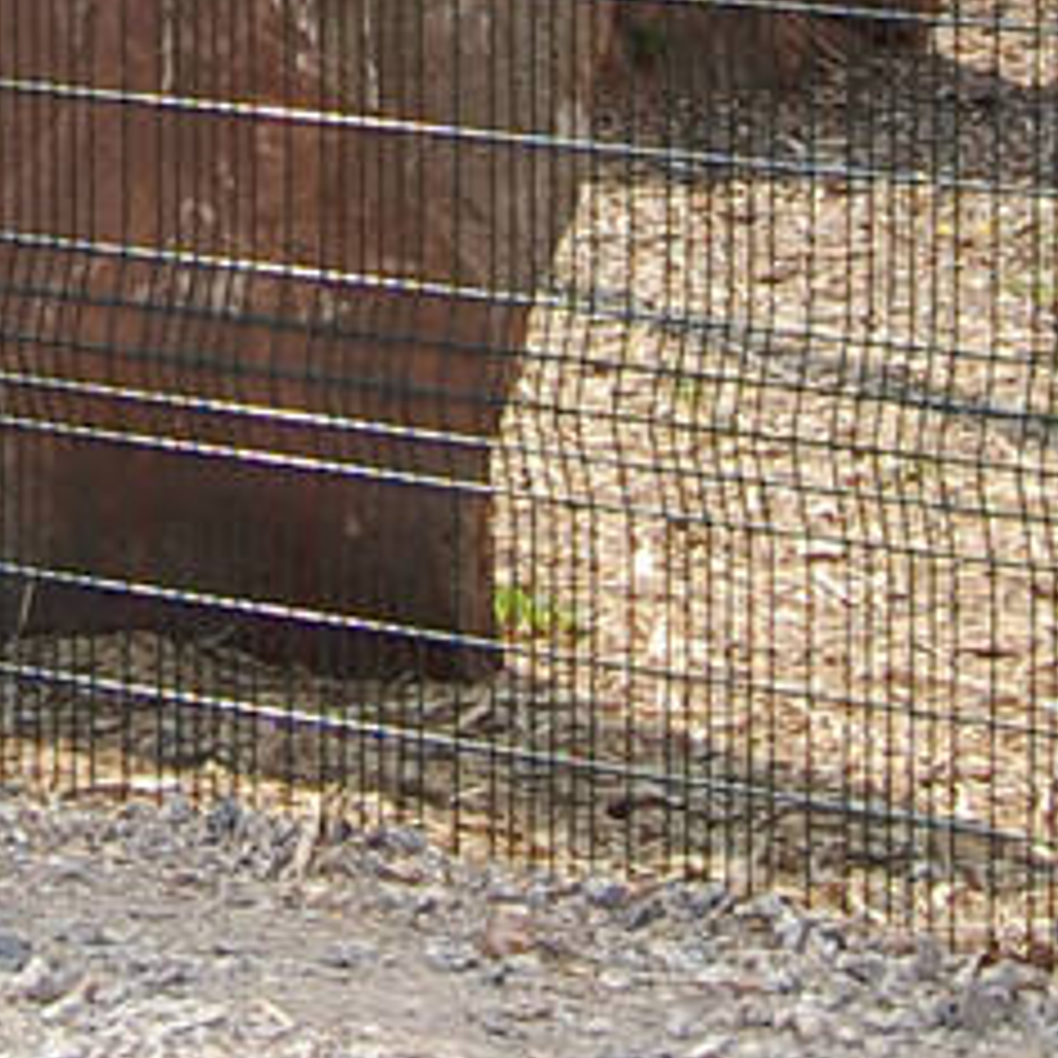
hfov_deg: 9.1
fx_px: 6605
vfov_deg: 8.7
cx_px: -126
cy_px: -936
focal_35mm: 191
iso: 200
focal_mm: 22
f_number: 6.3
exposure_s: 1/500
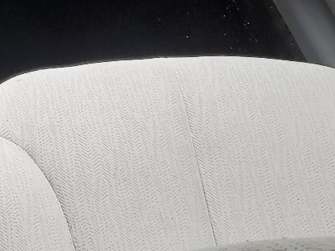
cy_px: 20
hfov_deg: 18.0
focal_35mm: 100
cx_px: -134
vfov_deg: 14.6
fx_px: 968
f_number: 1.5
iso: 50
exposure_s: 1/345
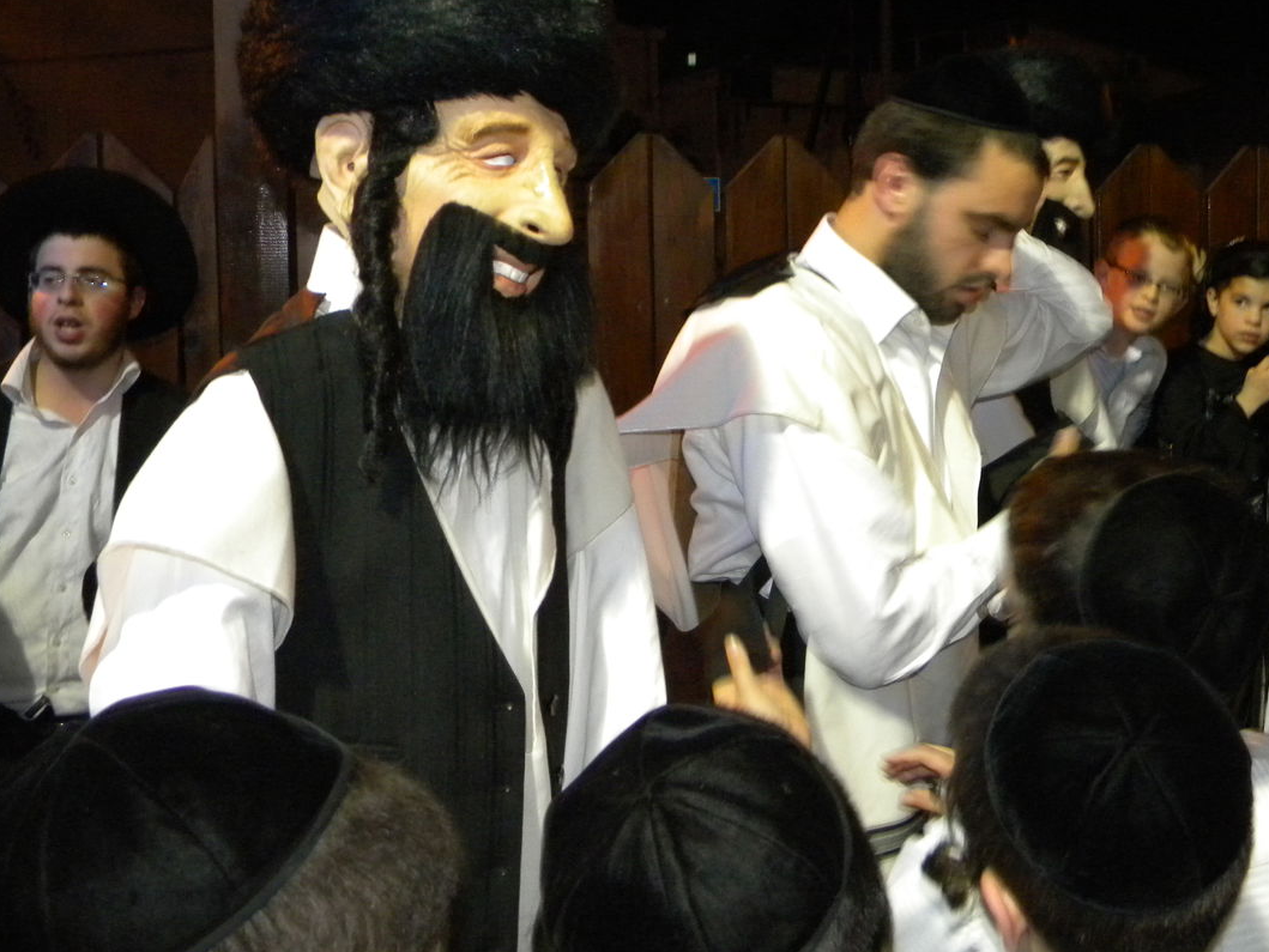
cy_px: 346
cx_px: 812
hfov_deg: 49.5
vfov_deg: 38.4
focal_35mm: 37
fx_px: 1357
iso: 400
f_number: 3.5
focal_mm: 5
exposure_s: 1/26
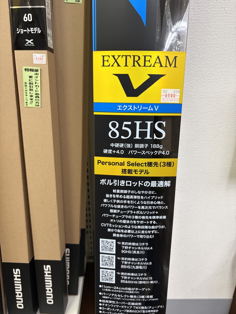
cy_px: 157
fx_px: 236
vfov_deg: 67.3
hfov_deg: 53.1
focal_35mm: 26
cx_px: 118
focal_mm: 5.96
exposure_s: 1/50
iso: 200
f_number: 1.6
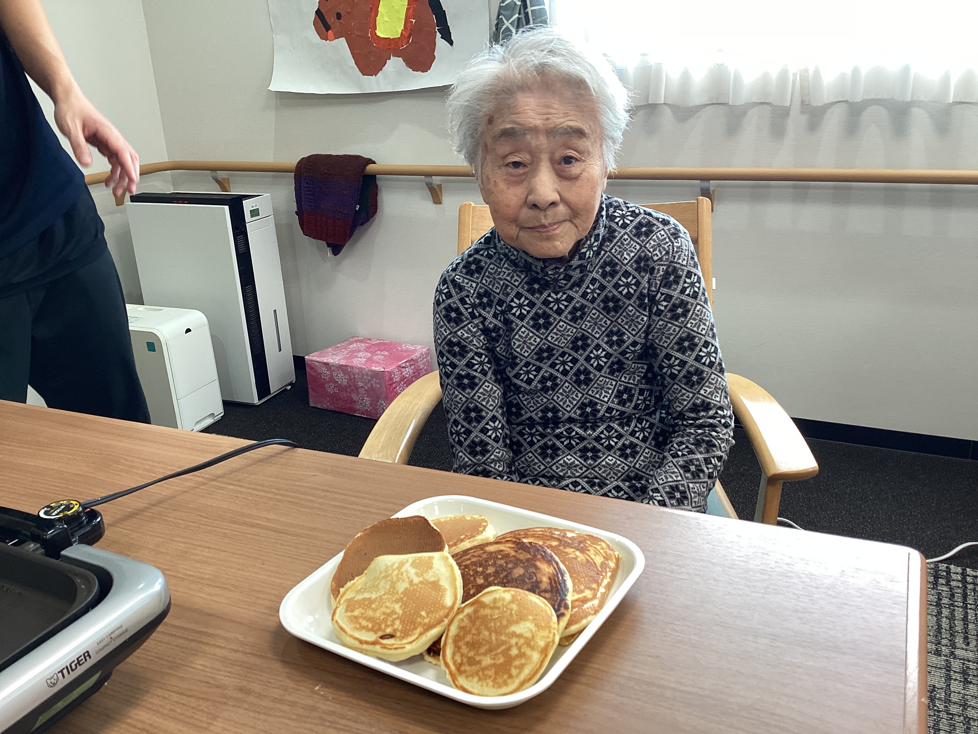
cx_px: 489
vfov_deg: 45.4
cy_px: 367
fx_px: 876
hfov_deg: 58.4
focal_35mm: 31
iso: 64
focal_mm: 3.3
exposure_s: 1/50
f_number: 2.4
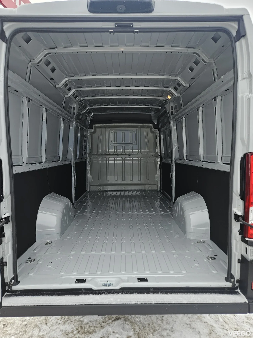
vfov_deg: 73.9
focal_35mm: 23
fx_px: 224
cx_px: 126
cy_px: 169
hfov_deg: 58.9
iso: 50
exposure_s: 1/198
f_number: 1.8
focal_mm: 5.4
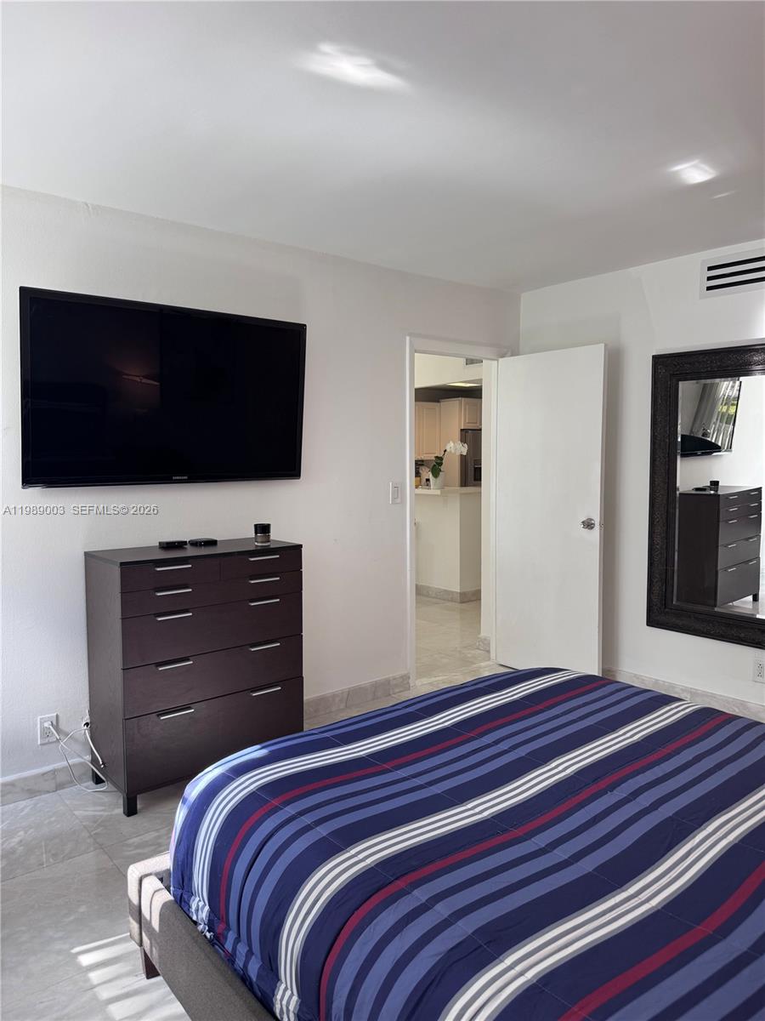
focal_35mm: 24
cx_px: 382
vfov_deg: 71.6
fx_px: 707
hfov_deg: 56.8
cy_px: 510
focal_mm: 6.8
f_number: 1.8
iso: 80
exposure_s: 1/120
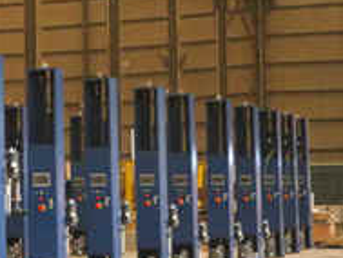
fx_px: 1130
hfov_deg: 15.8
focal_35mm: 114
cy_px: 124
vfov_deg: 13.0
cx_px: -172
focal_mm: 18
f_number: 3.9
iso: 3200
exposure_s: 1/50
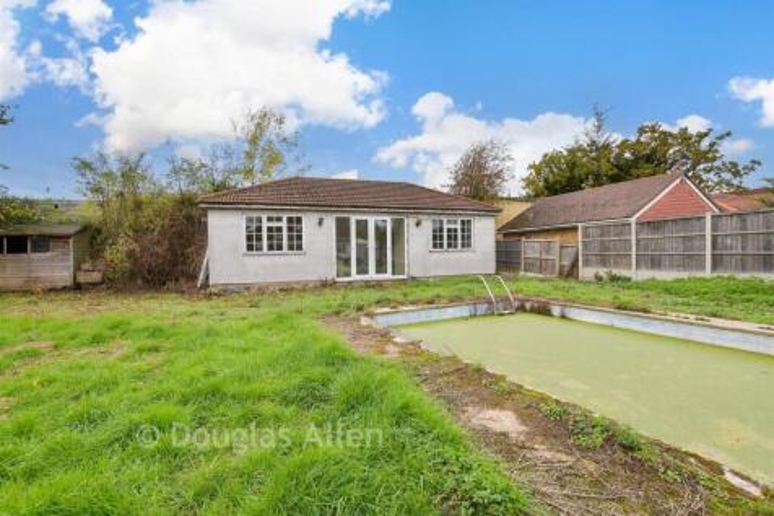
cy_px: 258
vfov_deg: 77.3
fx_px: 322
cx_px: 387
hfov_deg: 100.4
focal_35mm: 15
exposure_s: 1/125
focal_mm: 10
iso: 160
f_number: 8
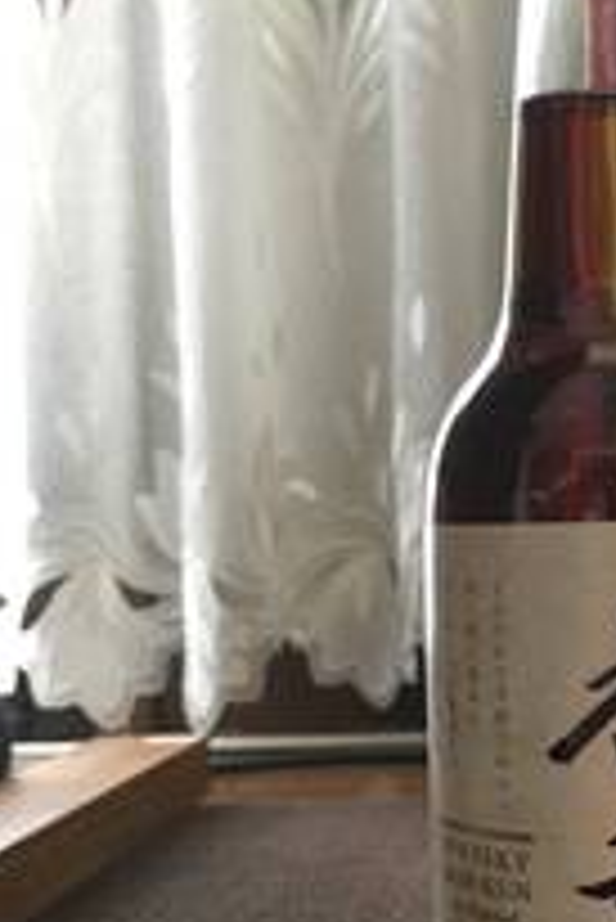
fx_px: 1358
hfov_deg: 24.5
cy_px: 612
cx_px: 598
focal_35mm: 53
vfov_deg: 37.1
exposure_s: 1/17
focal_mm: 4.15
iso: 200
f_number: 2.2
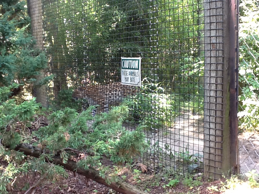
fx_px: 239
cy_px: 97
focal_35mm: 32
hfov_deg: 56.8
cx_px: 130
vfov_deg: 44.2
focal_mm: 2.03
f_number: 2.4
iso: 80
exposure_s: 1/30
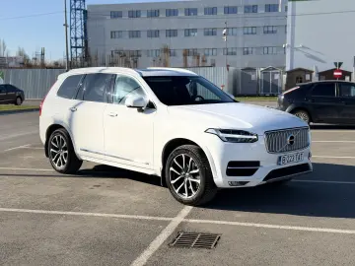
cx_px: 178
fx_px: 492
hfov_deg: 39.7
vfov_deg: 30.3
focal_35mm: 48
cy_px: 133
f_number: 1.78
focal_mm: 6.76
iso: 64
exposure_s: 1/7143
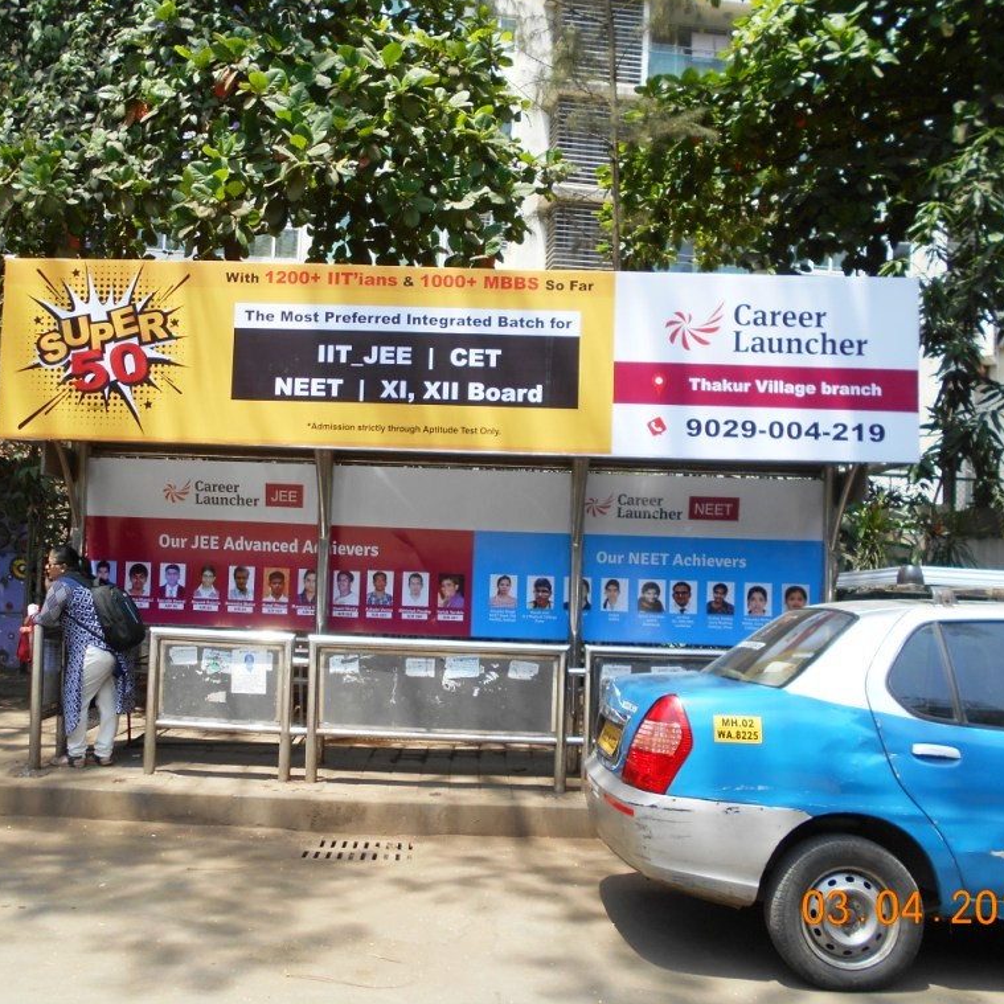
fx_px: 1017
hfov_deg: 52.4
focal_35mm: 31
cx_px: 439
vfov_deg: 52.5
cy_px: 497
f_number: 3.2
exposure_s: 1/320
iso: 80
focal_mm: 4.6
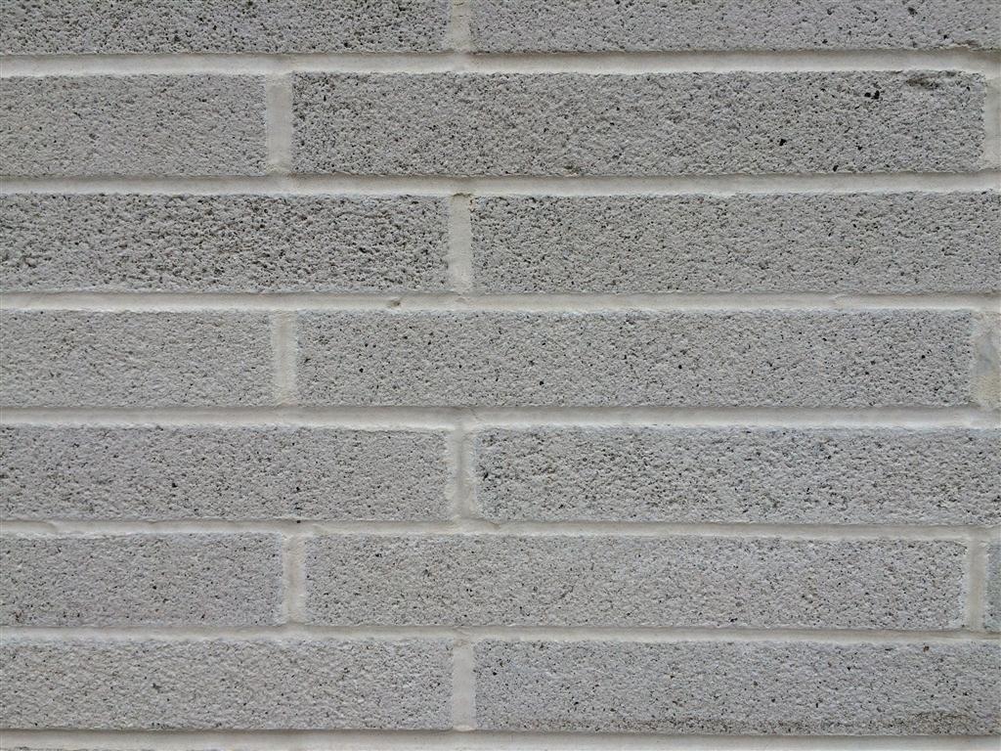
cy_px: 376
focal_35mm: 29
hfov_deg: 61.7
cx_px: 500
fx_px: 839
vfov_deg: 48.2
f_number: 2.2
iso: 32
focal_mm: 4.15
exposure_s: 1/2564
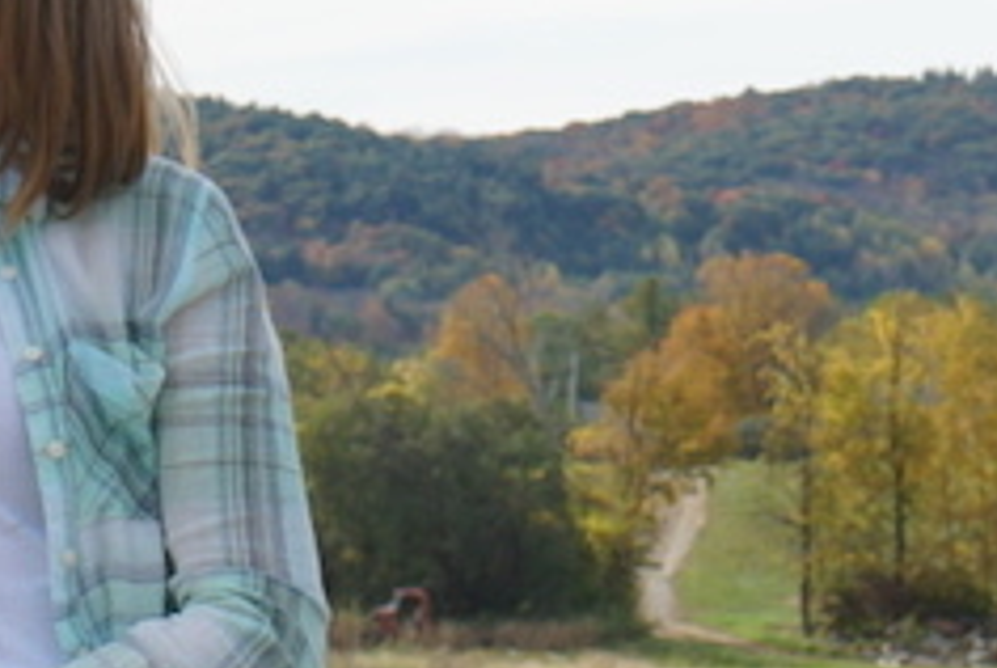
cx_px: 321
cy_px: 592
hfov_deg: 8.6
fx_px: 6627
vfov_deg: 5.8
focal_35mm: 239
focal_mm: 47
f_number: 9
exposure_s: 1/160
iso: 100
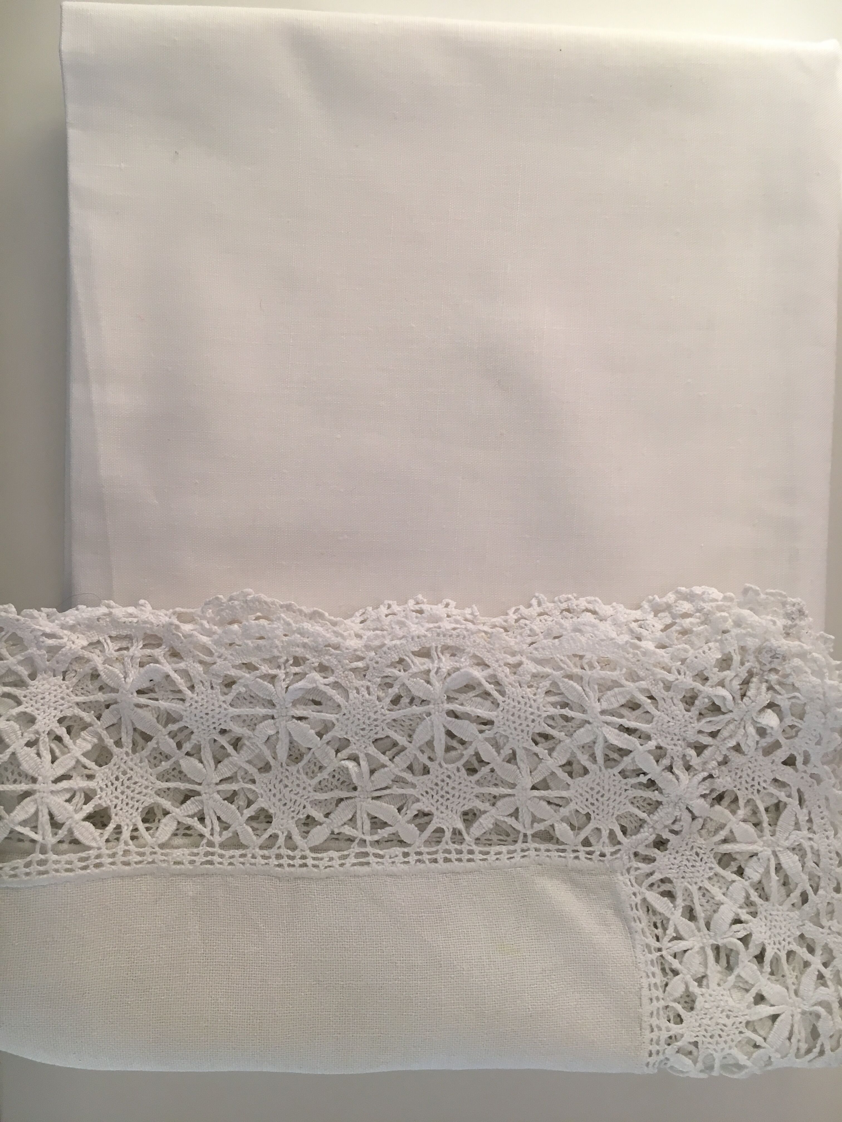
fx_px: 941
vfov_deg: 61.7
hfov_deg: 48.2
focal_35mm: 29
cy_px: 561
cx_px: 421
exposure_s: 1/33
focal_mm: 4.15
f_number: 2.2
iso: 64
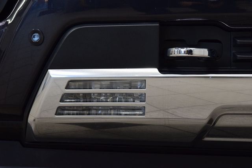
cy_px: 84
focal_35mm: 105
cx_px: 126
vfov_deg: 13.0
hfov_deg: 19.5
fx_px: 735
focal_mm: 70
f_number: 7.1
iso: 900
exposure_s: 1/30
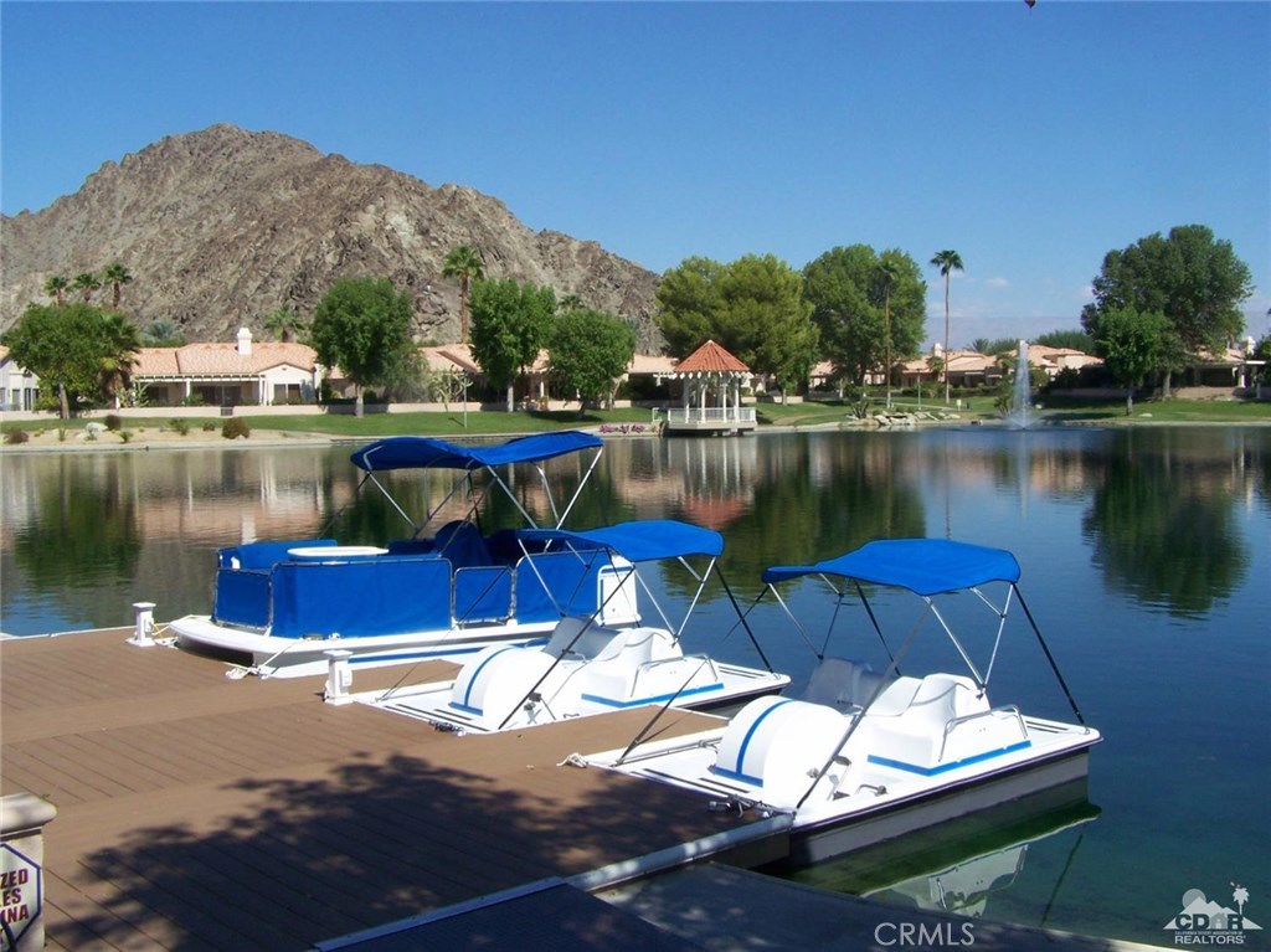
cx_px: 636
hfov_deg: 49.0
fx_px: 1395
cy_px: 476
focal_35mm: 38
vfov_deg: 37.7
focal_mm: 6.3
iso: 80
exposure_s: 1/800
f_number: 5.6
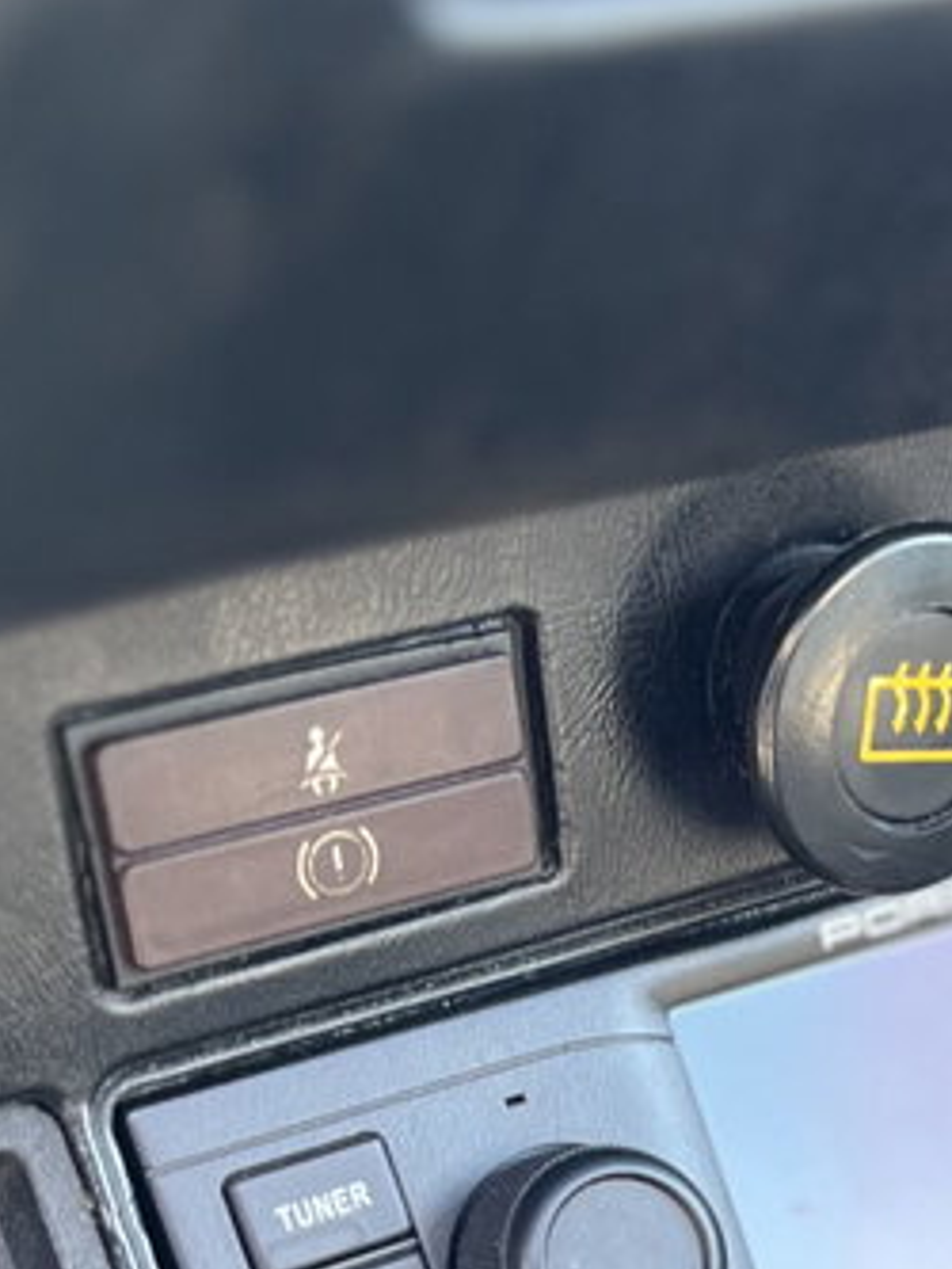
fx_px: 2932
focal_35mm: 80
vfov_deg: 23.3
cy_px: 1299
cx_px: 1078
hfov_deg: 17.7
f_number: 1.6
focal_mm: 5.1
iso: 125
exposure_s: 1/78
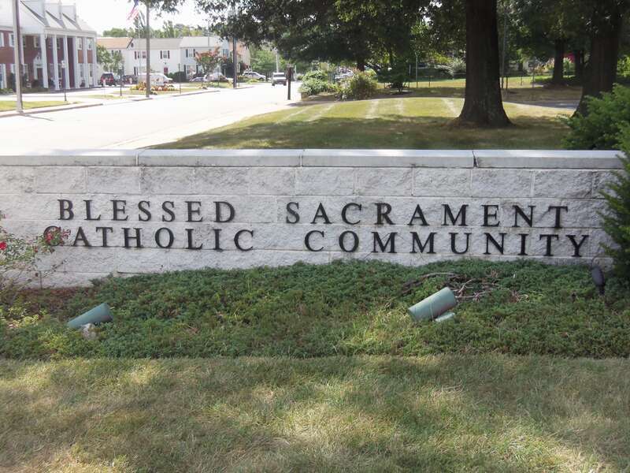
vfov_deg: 29.7
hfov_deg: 38.9
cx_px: 315
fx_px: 892
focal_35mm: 49
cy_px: 236
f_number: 4.6
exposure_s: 1/160
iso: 64
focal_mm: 8.7
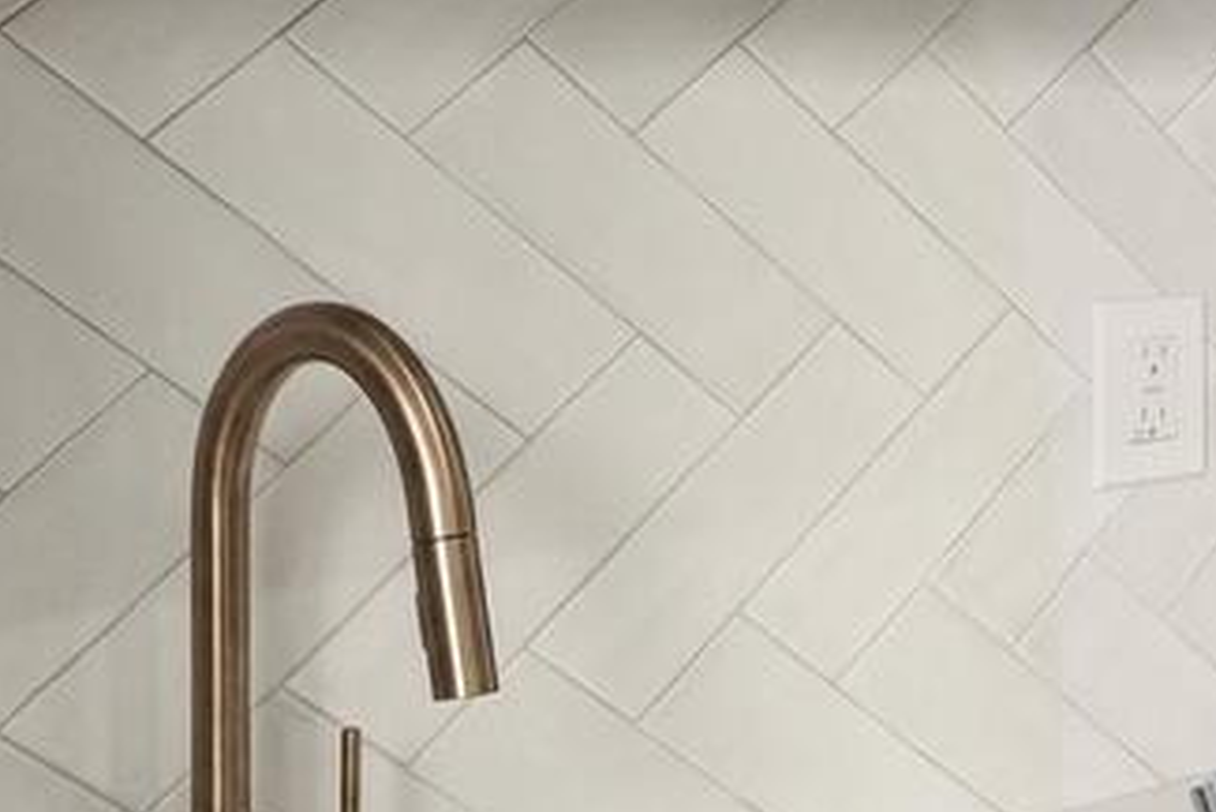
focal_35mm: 71
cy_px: 110
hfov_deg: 18.7
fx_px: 2399
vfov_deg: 18.9
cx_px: 2410
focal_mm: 16
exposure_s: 1/20
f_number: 8
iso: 800
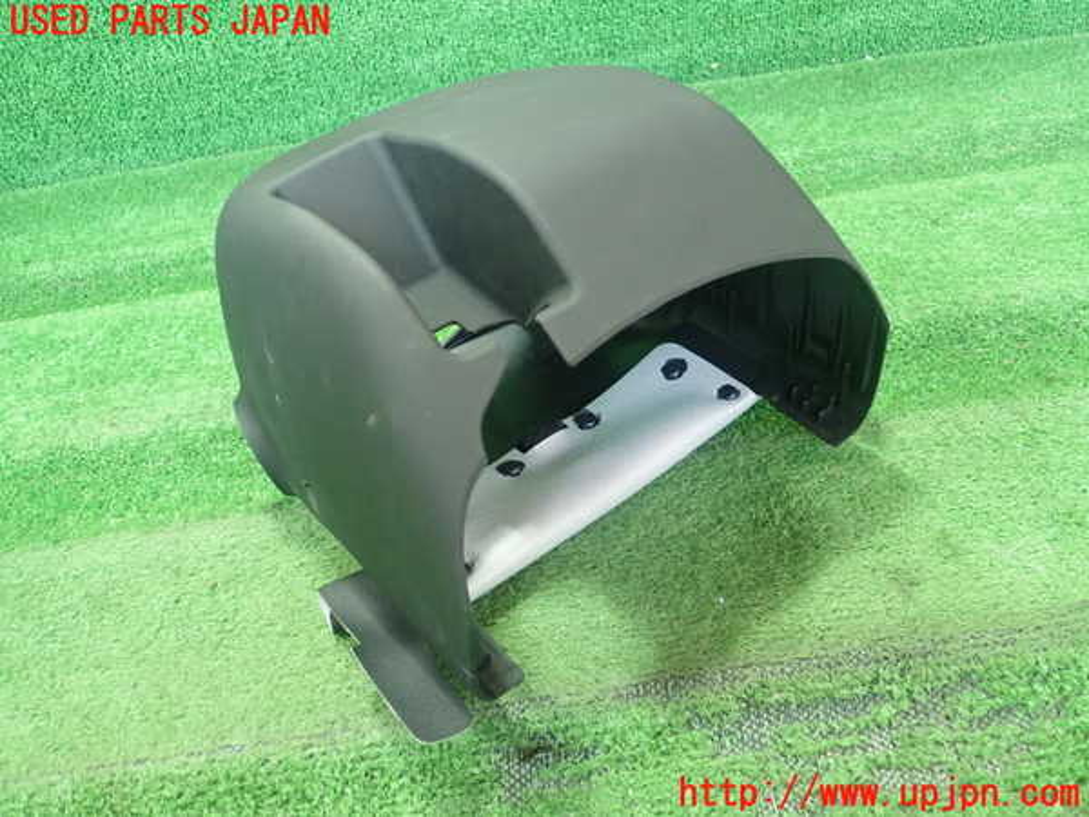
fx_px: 944
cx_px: 544
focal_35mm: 30
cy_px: 408
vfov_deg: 46.8
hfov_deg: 60.0
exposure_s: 1/125
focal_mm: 5.5
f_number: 2.3
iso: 800
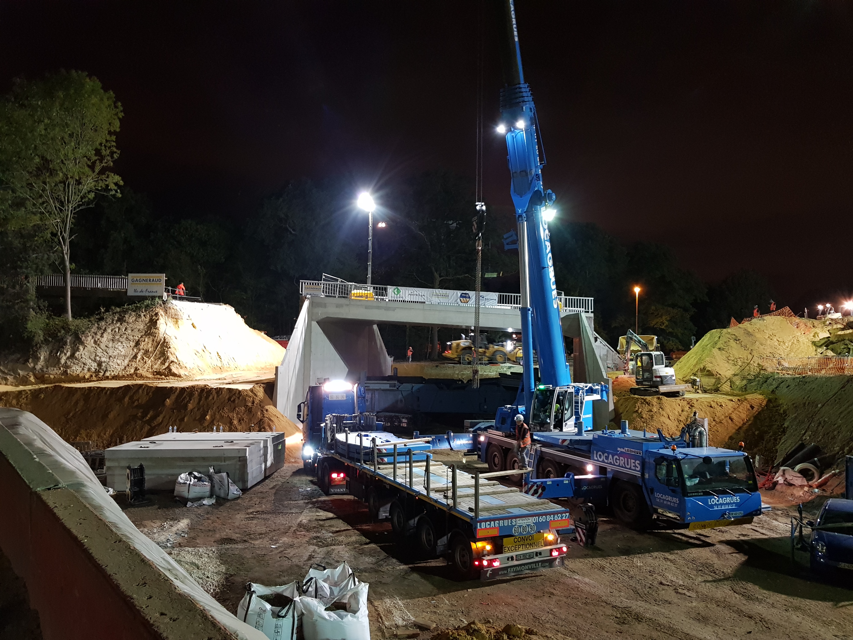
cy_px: 320
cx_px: 426
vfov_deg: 53.1
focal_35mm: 26
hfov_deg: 67.3
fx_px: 641
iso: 200
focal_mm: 4.2
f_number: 1.7
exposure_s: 1/14
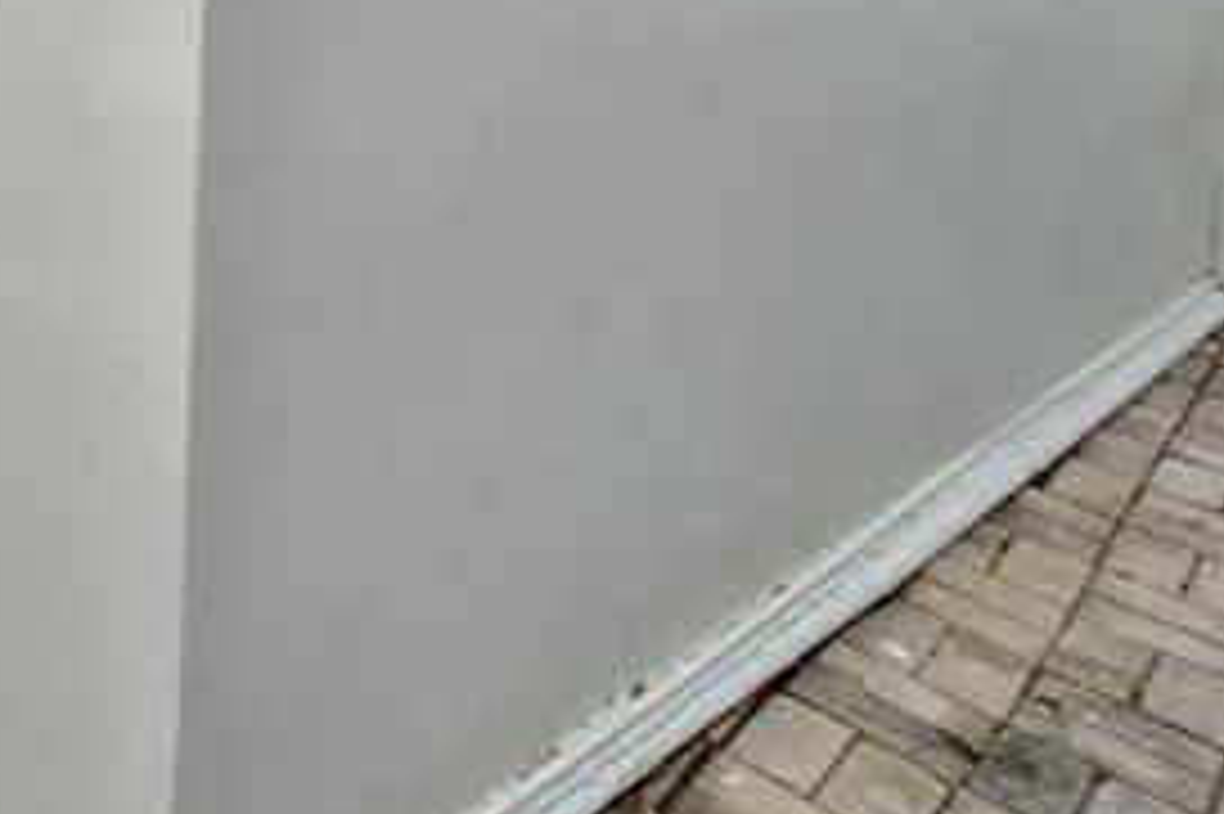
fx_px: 1189
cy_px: -171
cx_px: -214
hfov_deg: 40.2
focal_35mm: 35
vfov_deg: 31.5
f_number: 2.2
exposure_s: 1/471
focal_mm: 1.74
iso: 40
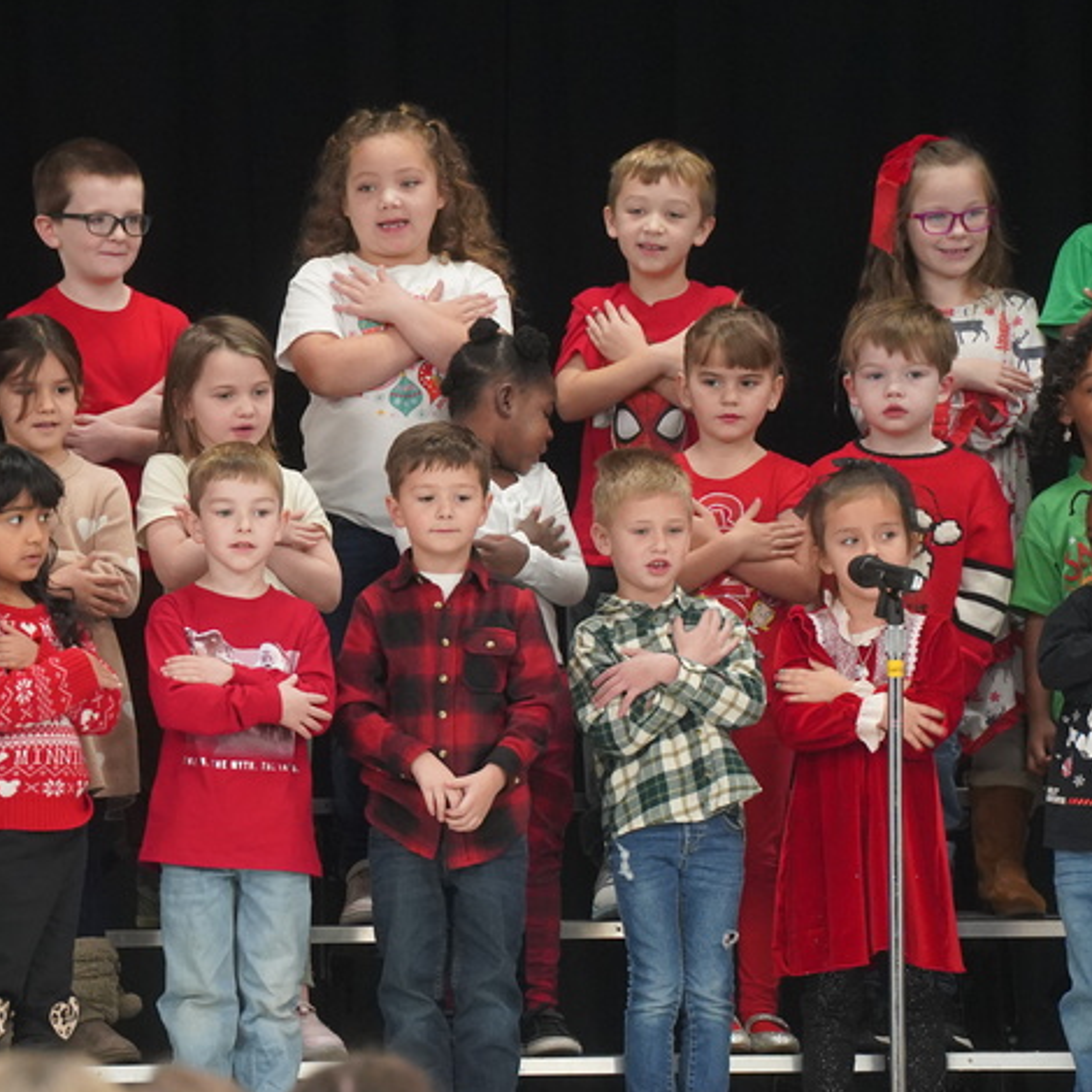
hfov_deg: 5.3
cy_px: 668
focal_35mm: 333
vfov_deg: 5.3
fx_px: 11885
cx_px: 102
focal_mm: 180
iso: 5000
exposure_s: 1/200
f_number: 4
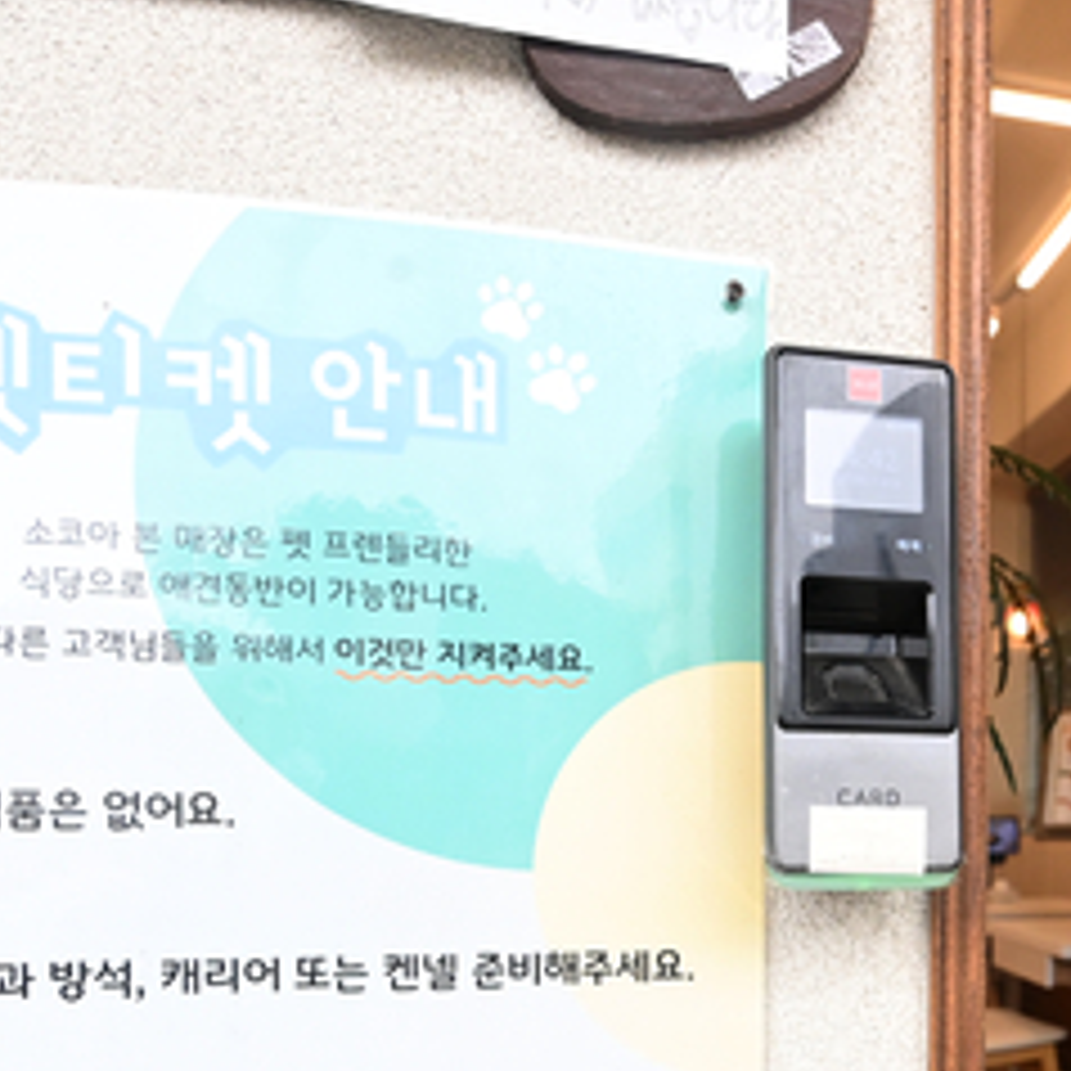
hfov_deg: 50.8
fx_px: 1050
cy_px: 891
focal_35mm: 30
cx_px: 855
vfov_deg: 50.0
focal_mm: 14
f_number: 6.3
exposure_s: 1/400
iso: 2500
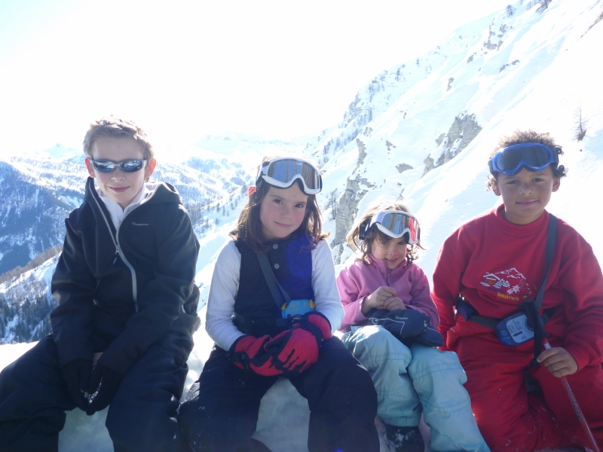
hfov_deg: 63.4
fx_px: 488
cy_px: 226
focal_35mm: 28
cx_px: 302
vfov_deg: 49.7
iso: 80
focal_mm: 4.9
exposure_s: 1/200
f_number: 3.3
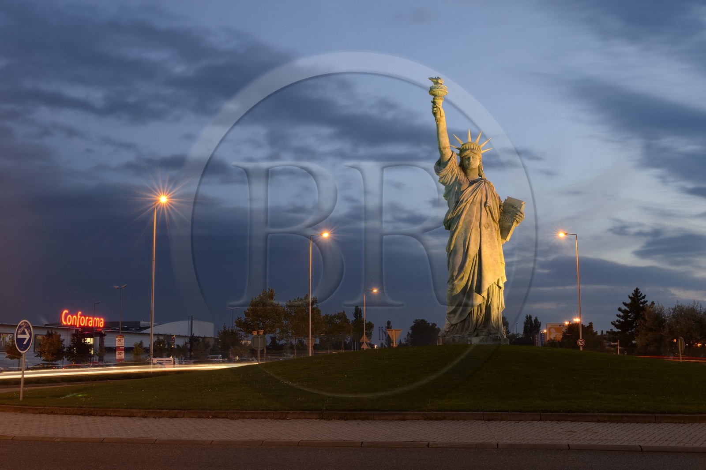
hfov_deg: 48.5
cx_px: 353
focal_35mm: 40
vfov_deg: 33.4
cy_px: 235
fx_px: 784
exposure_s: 20
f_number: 22
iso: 100
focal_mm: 40
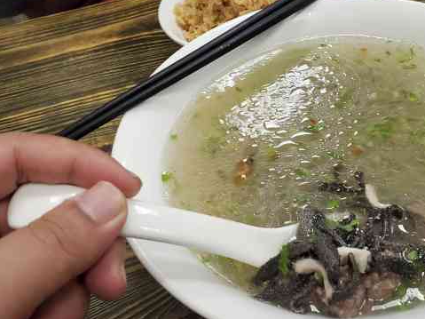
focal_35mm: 38
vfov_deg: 37.7
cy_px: 150
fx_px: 466
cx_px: 266
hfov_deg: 48.5
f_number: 2.4
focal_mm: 4.3
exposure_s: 1/100
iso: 500
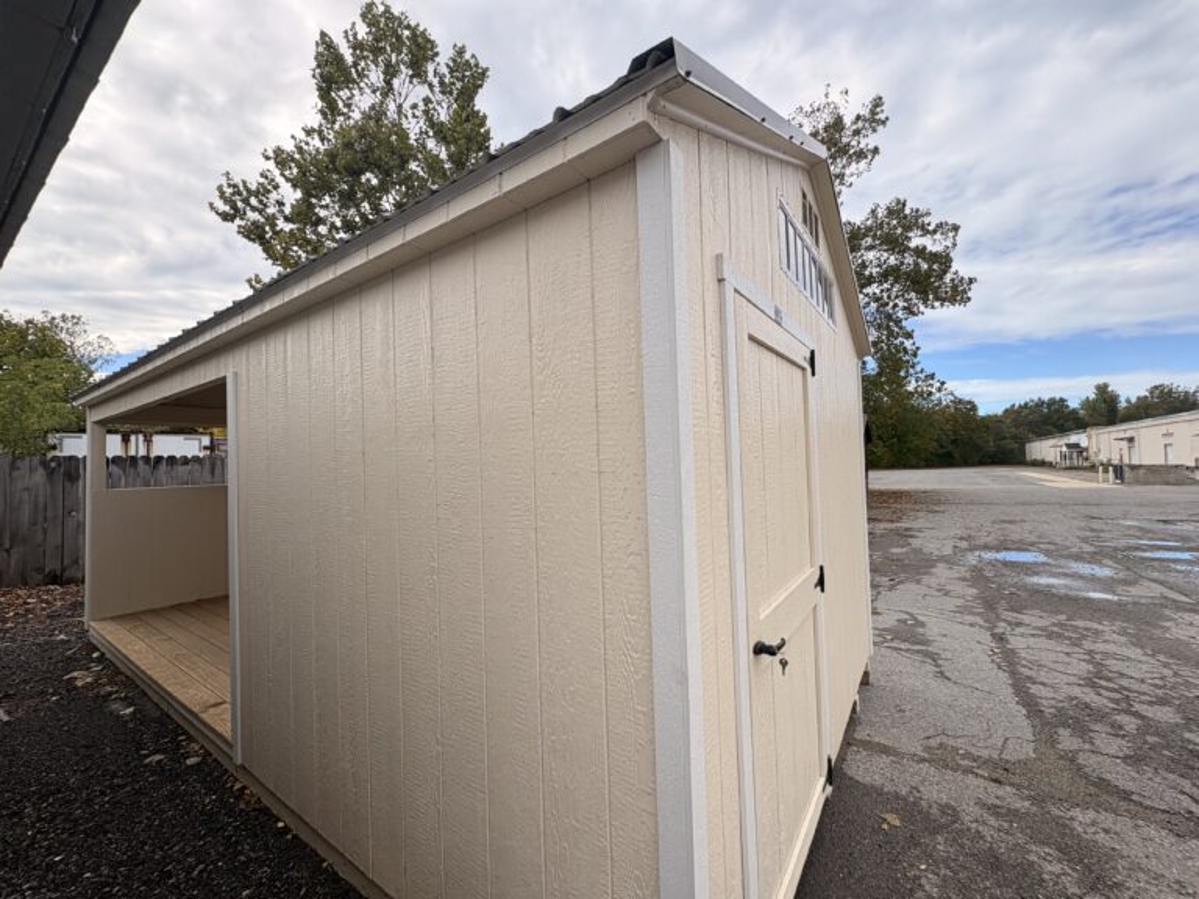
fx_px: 485
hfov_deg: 102.1
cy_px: 450
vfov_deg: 85.7
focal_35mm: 14
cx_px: 600
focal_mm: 2.22
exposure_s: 1/1078
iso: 40
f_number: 2.2
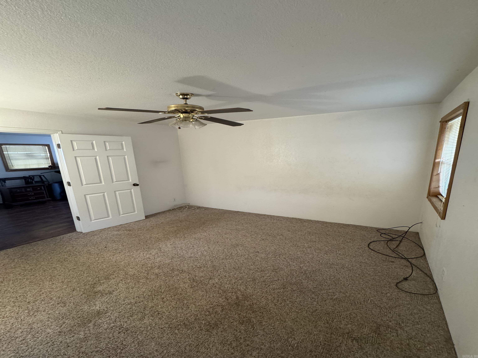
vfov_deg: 85.7
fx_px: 193
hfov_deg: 102.1
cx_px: 239
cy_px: 179
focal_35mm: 14
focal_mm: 2.22
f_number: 2.2
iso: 250
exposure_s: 1/60
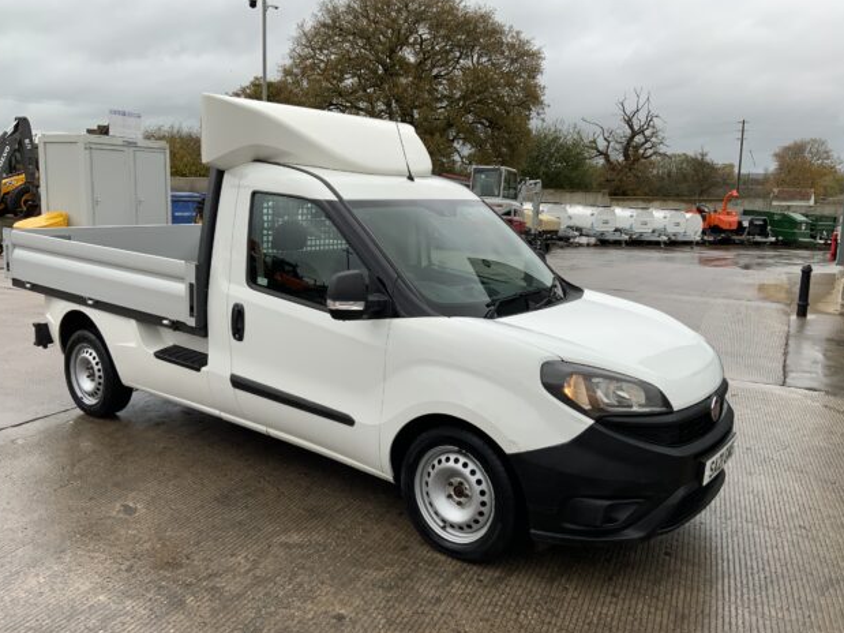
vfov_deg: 46.8
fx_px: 731
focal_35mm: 30
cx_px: 417
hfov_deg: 60.0
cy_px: 312
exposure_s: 1/378
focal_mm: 3
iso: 16
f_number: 1.8
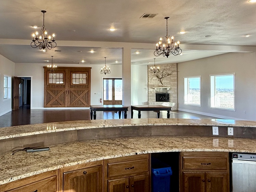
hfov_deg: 63.4
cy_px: 82
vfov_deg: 51.2
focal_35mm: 27
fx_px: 200
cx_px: 82
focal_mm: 2.22
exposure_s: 1/120
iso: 160
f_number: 2.2
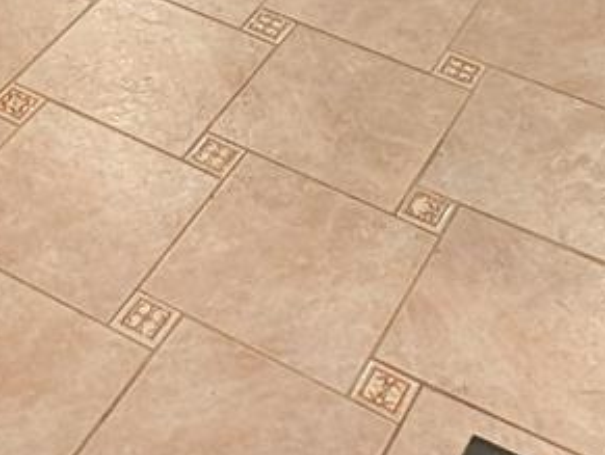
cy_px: -453
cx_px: 177
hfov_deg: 23.1
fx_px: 1470
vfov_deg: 14.6
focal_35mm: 84
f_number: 1.7
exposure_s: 1/30
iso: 142
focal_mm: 2.02
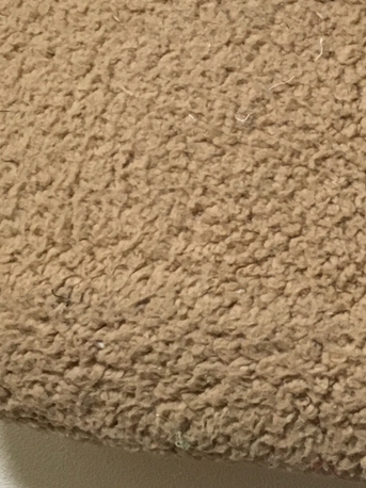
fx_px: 1072
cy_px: 62
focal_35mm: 76
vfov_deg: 25.0
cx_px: 301
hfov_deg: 19.1
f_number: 2.2
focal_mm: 4.15
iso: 200
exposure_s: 1/20
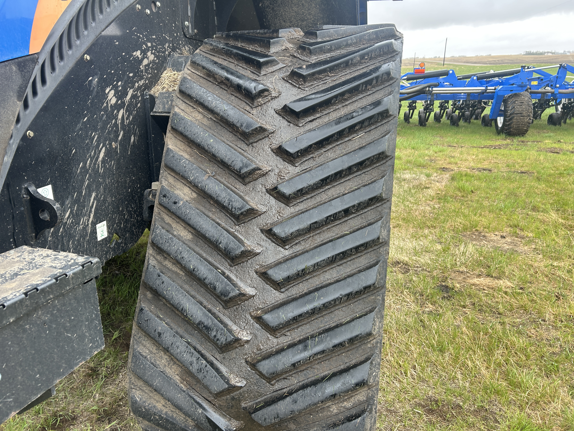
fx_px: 431
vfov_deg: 53.1
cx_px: 287
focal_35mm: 26
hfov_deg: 67.3
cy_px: 216
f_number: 1.5
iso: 32
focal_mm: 5.7
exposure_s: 1/139
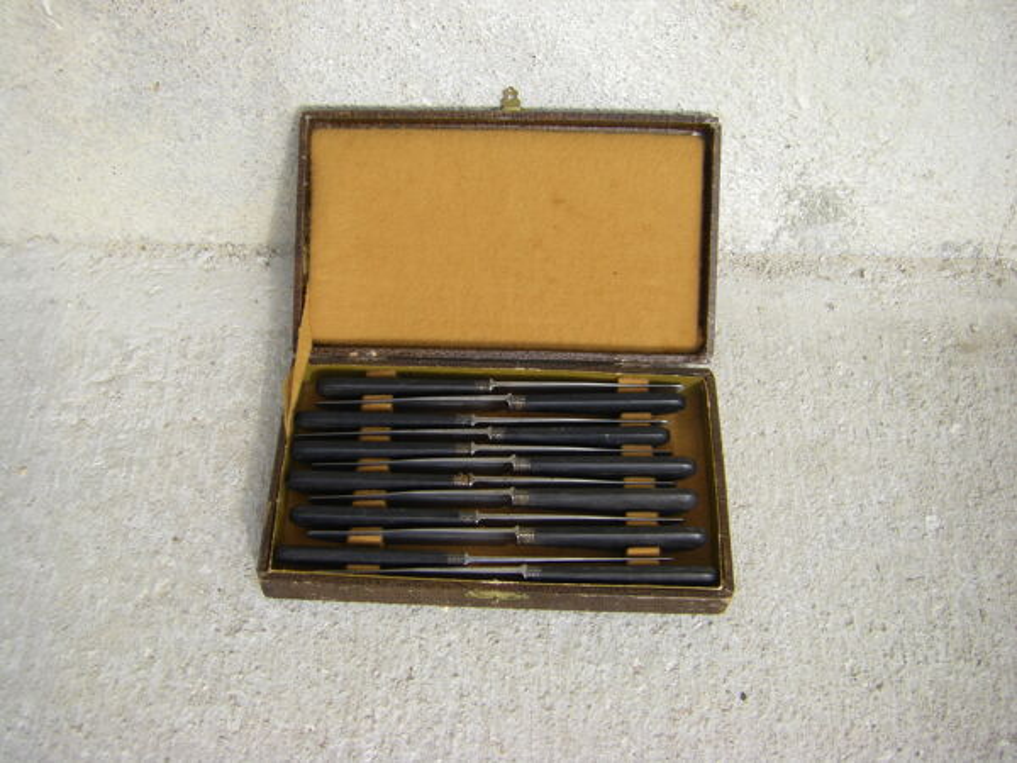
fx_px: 1116
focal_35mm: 38
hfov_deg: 49.0
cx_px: 508
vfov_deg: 37.7
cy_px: 382
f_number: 7
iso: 64
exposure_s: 1/100
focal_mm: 6.3
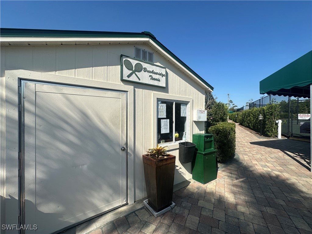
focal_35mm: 14
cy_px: 117
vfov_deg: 85.7
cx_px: 156
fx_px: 126
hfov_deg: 102.1
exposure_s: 1/1575
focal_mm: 2.22
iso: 50
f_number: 2.2
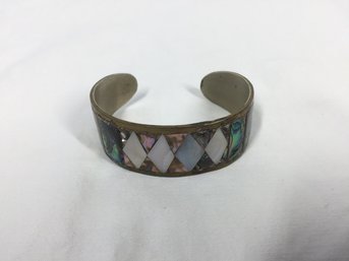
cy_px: 130
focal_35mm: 29
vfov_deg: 48.2
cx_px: 174
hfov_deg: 61.7
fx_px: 292
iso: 40
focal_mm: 4.15
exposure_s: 1/120
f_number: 2.2
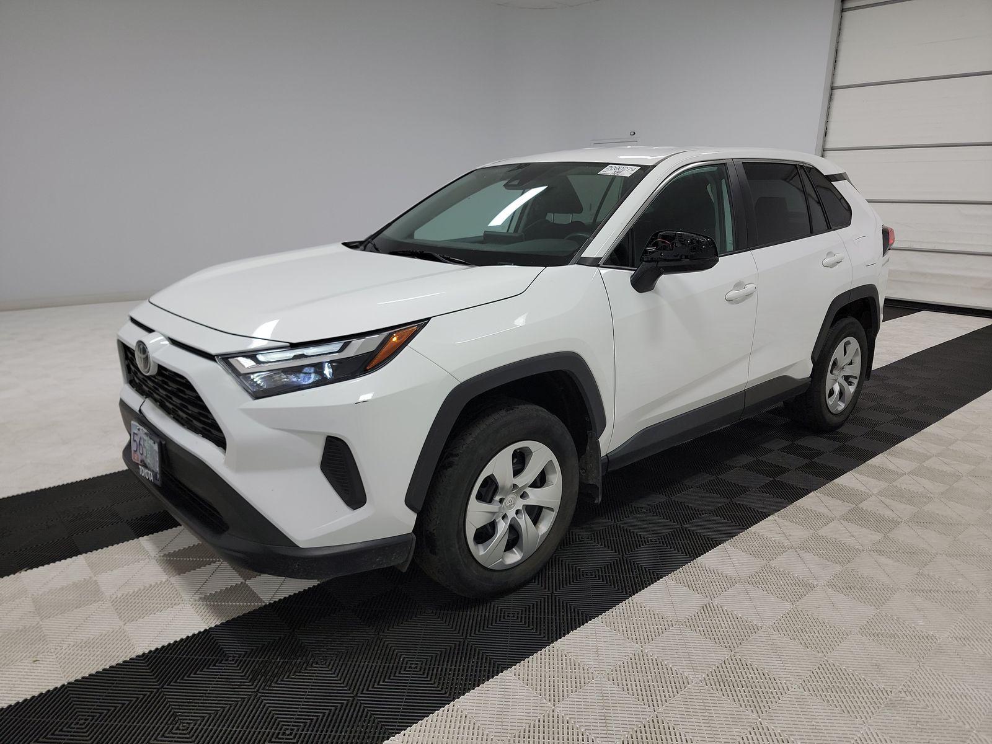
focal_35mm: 24
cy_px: 372
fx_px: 688
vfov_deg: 56.8
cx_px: 496
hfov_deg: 71.6
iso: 56
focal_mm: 6.7
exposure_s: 1/119
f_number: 1.8
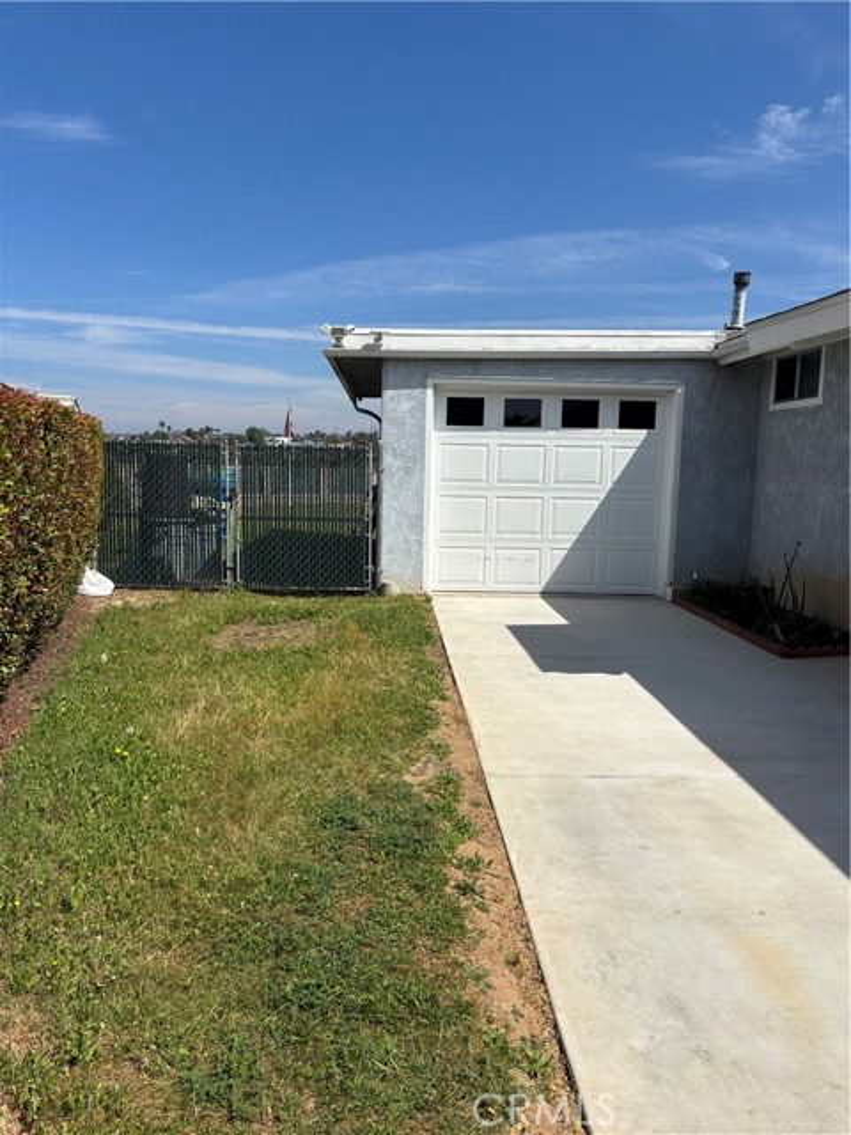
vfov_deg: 67.3
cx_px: 426
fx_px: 852
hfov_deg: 53.1
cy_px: 568
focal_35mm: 26
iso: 50
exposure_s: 1/6329
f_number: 1.6
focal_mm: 5.96
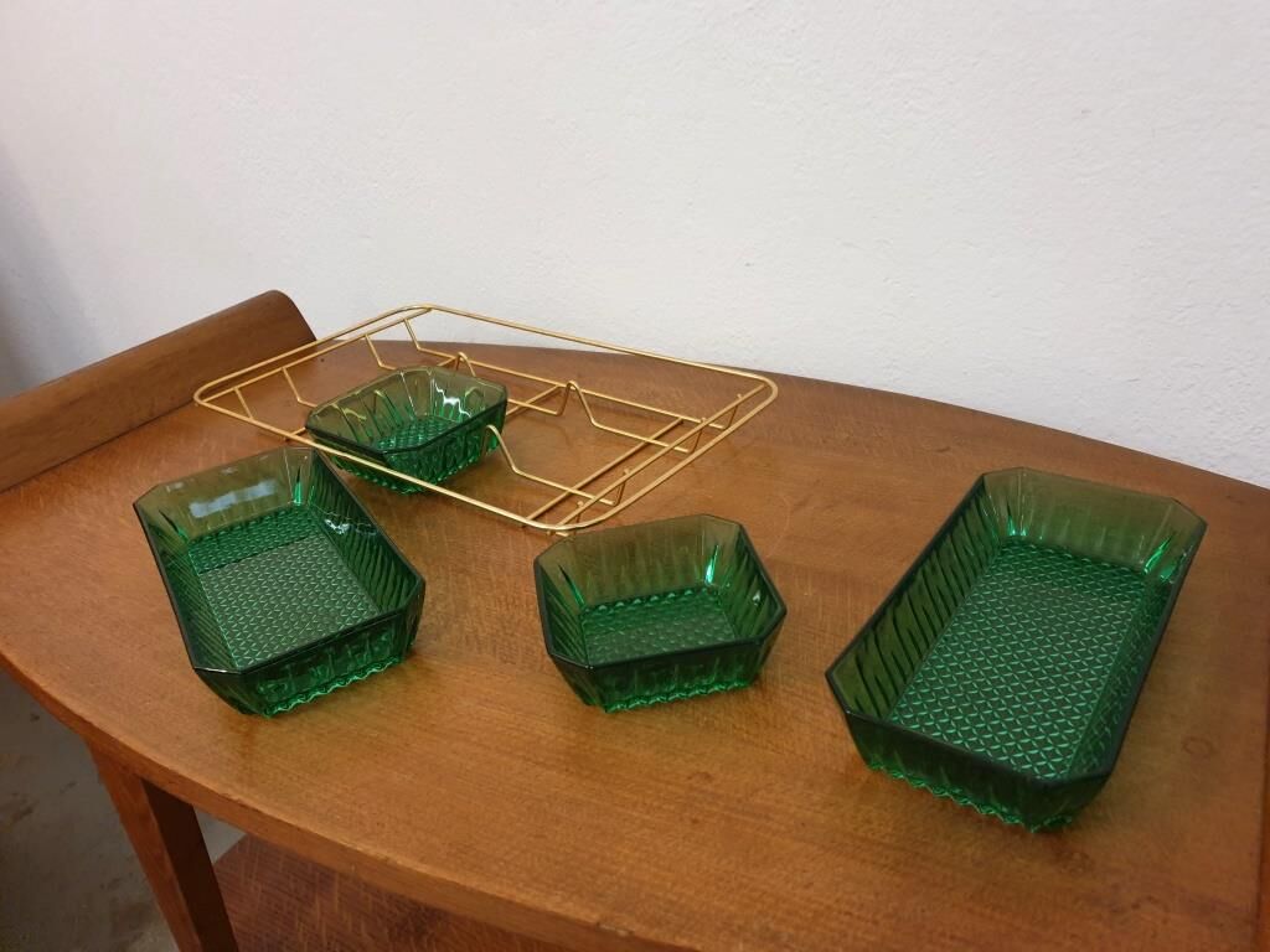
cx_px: 635
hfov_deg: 67.3
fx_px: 954
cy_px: 476
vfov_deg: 53.1
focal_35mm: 26
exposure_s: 1/50
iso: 320
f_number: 1.5
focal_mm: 4.3
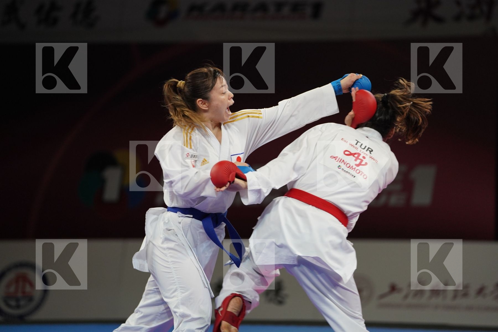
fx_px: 2545
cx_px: 249
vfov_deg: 7.5
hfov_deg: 11.2
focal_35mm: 184
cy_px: 166
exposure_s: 1/1000
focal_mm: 184
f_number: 2.8
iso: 1600
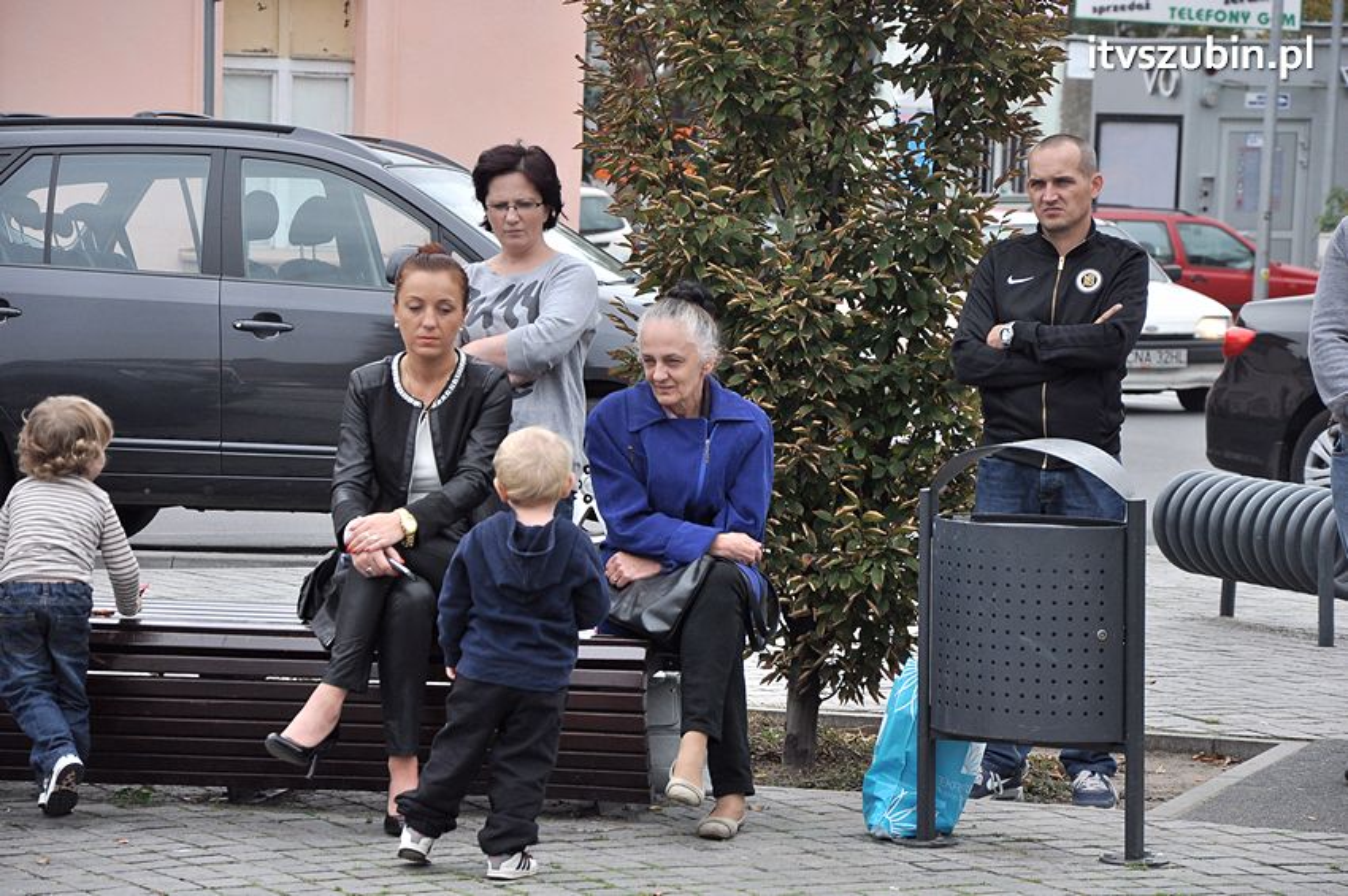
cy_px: 448
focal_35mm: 158
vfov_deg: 8.7
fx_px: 5892
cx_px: 674
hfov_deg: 13.1
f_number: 5.6
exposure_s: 1/500
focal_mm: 105
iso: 500
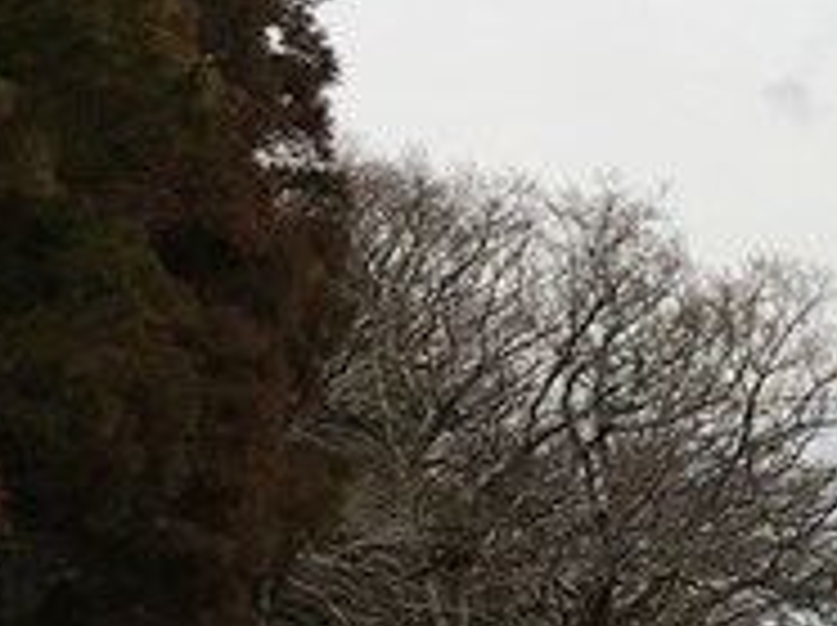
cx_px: 2052
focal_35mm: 160
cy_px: 631
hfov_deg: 10.5
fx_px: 3864
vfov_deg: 9.2
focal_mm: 4.15
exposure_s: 1/2331
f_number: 2.2
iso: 25
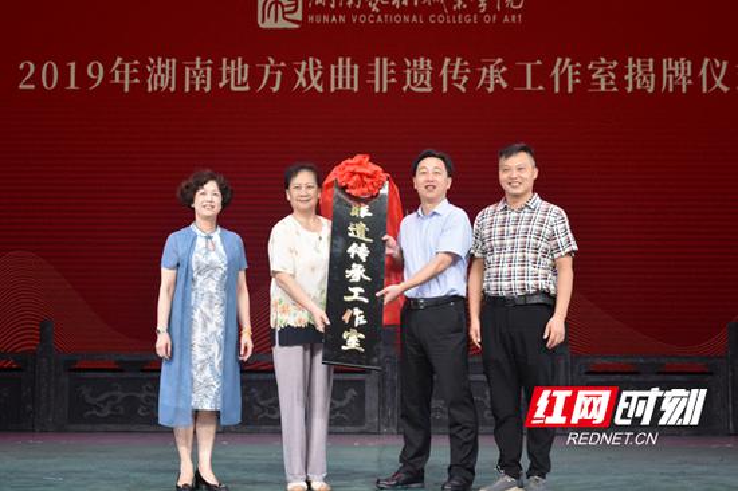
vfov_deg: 21.5
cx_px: 369
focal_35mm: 63
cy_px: 246
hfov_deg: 31.9
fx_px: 1291
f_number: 4.5
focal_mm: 42
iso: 100
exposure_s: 1/60
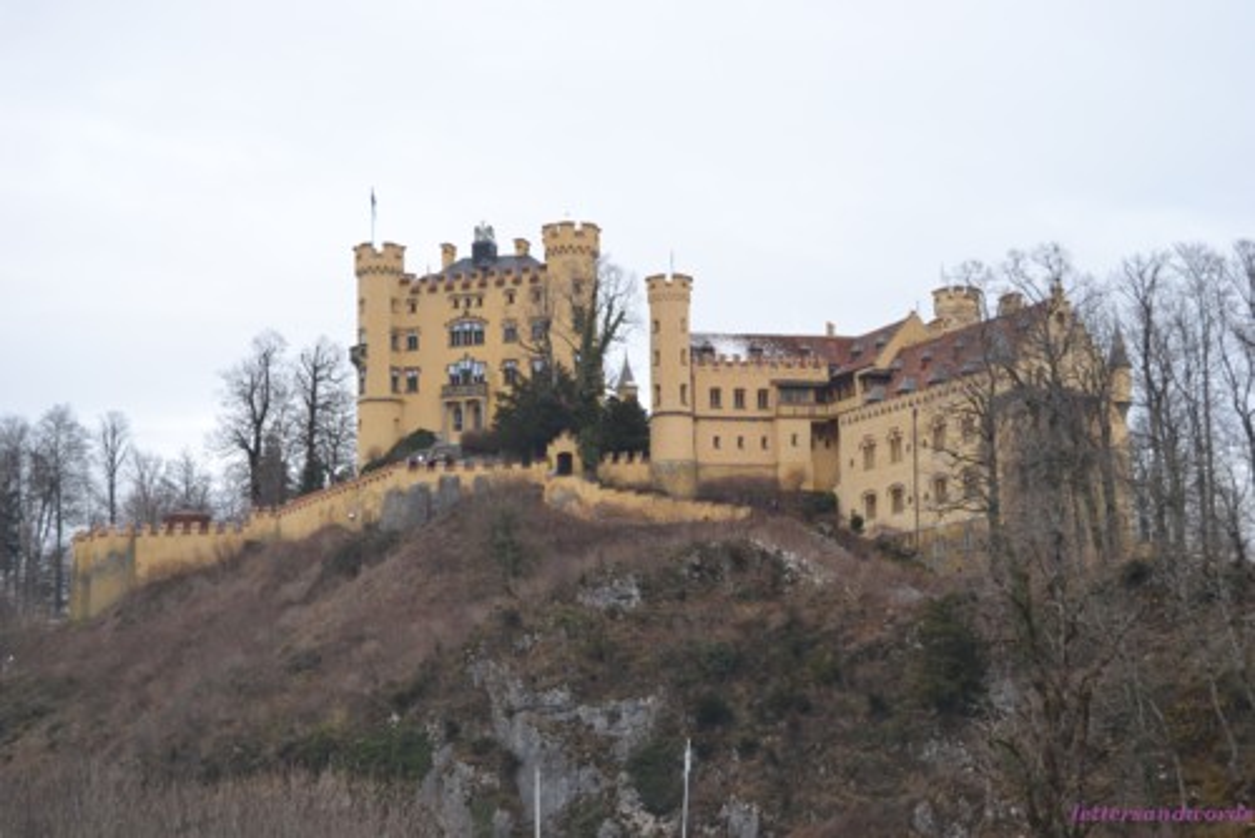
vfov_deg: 19.8
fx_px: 2407
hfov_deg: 29.2
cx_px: 628
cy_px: 419
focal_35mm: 69
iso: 100
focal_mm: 46
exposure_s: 1/200
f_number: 5.6
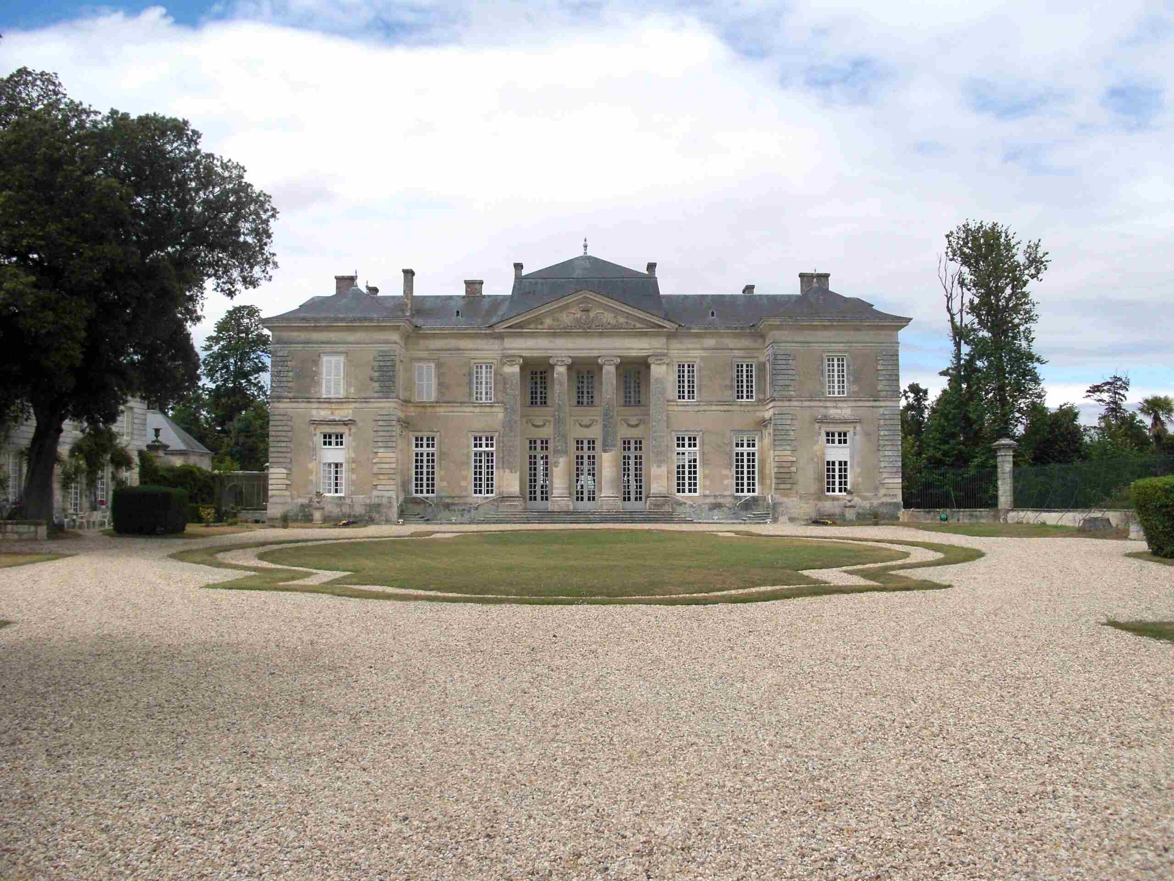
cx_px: 587
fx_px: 1221
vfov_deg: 39.7
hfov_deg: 51.4
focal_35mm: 36
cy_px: 440
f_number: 7.9
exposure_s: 1/500
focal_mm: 6.3
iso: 100
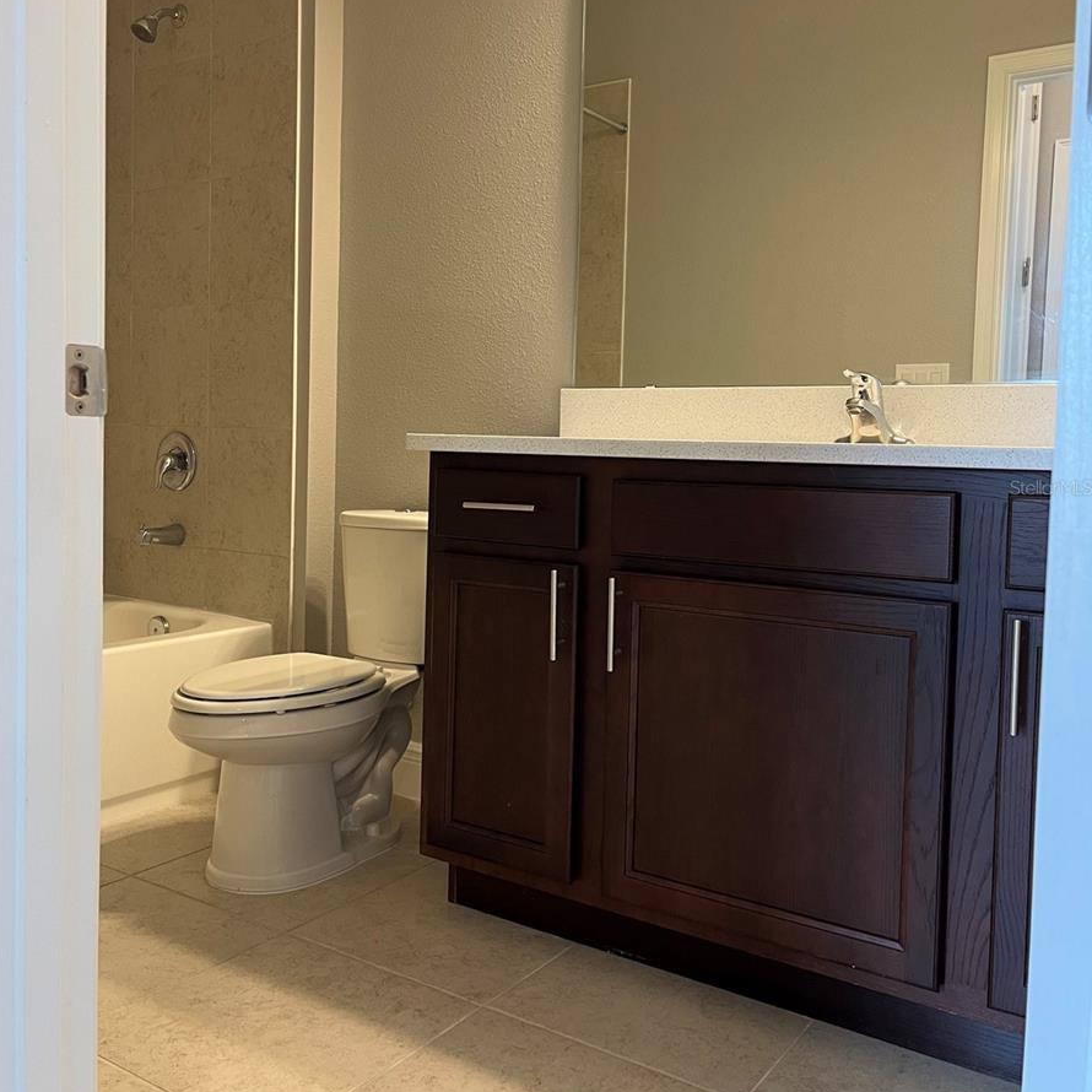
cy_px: 487
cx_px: 545
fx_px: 1106
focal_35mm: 31
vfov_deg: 52.4
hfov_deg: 52.5
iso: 125
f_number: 1.6
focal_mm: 5.1
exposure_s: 1/60
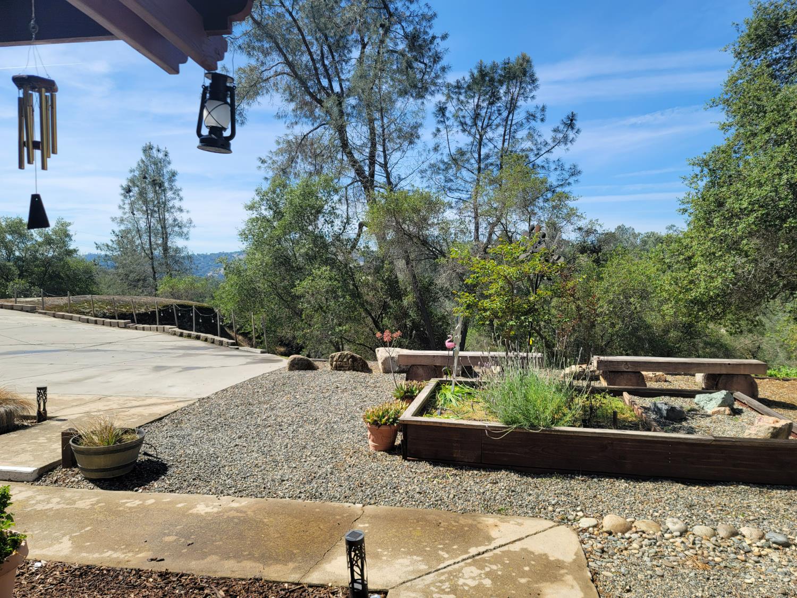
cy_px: 299
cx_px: 398
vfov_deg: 54.9
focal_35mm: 25
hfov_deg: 69.4
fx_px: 576
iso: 20
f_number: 1.8
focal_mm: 7
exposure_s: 1/796
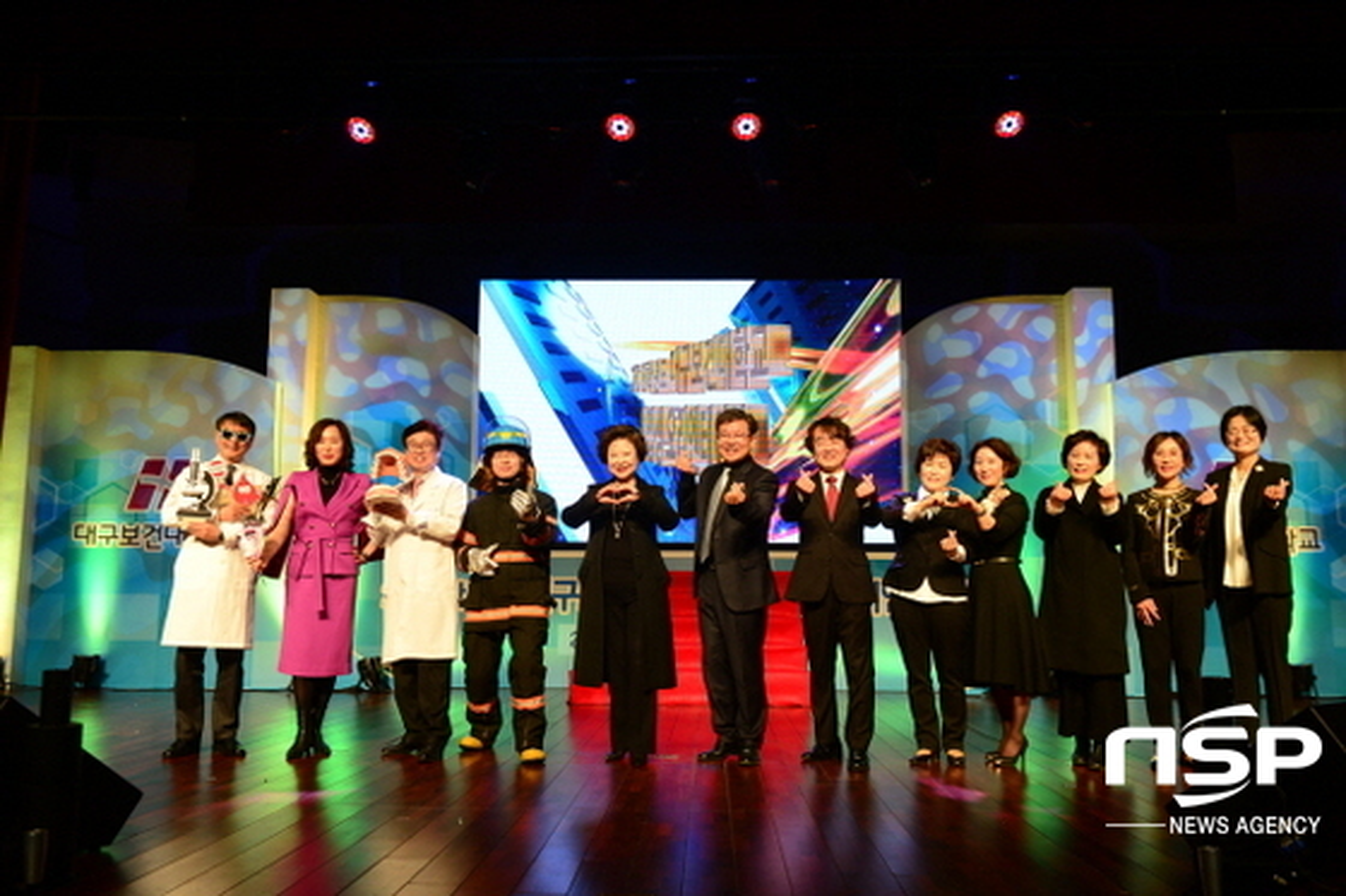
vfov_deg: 42.3
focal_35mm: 31
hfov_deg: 60.3
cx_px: 673
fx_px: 1159
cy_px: 448
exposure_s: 1/80
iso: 500
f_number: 5.6
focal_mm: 31
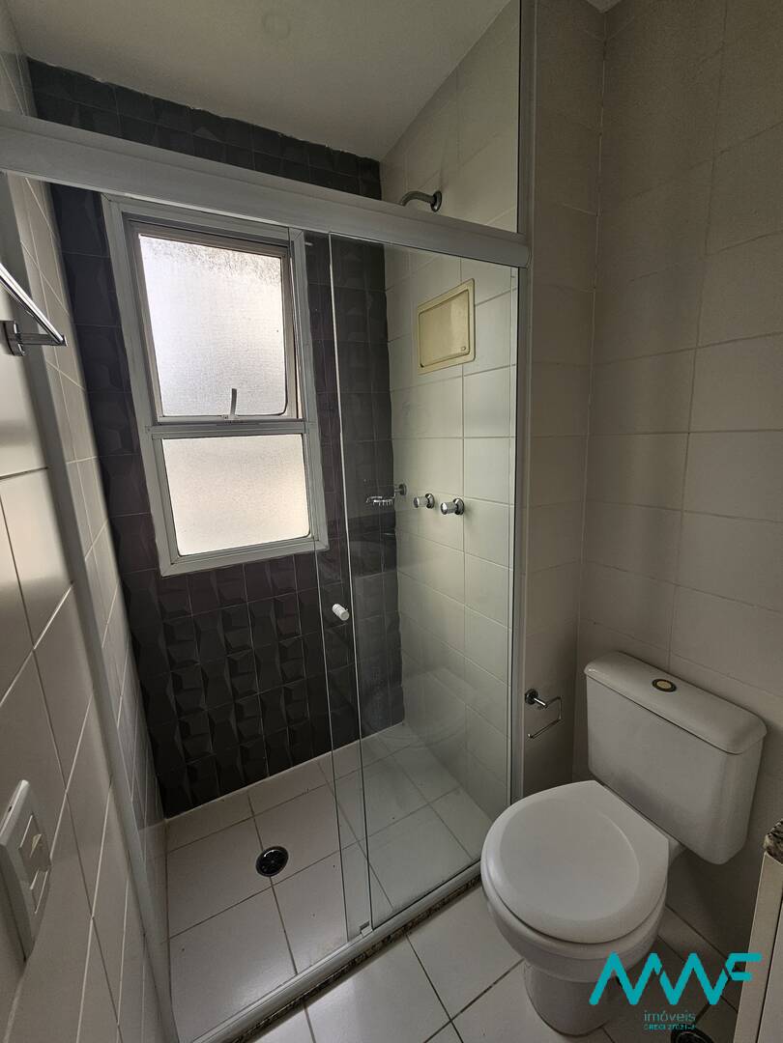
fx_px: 392
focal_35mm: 13
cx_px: 392
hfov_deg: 89.9
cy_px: 522
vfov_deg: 106.2
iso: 50
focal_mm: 2.2
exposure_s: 1/107
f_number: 2.2
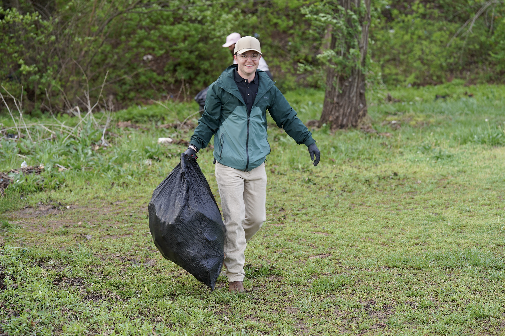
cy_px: 168
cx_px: 252
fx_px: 1585
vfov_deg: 12.1
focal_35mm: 113
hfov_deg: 18.1
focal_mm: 113
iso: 160
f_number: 4
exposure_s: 1/160
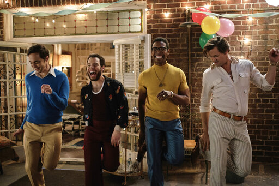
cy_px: 93
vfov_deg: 37.8
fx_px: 271
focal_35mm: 35
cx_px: 140
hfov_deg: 54.4
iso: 4000
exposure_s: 1/250
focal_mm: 23
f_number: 1.6
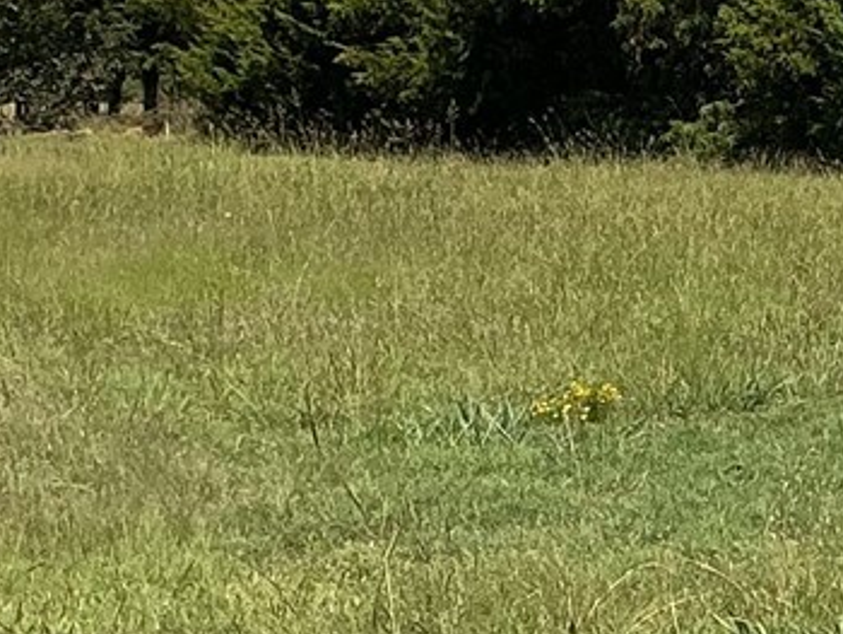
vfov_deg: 9.3
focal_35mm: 159
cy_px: 263
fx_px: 3875
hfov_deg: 12.4
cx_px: 605
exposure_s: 1/2227
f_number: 1.8
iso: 25
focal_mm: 3
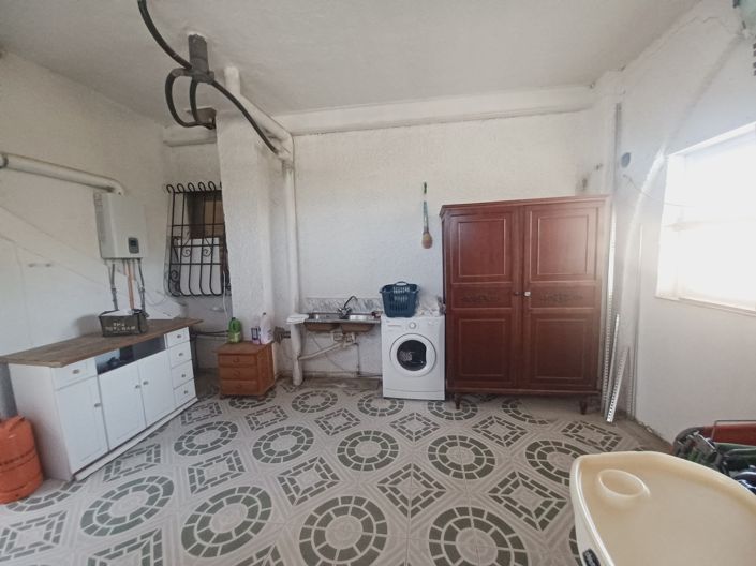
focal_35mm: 13
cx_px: 378
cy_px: 283
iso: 160
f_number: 2.2
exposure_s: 1/50
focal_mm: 1.42
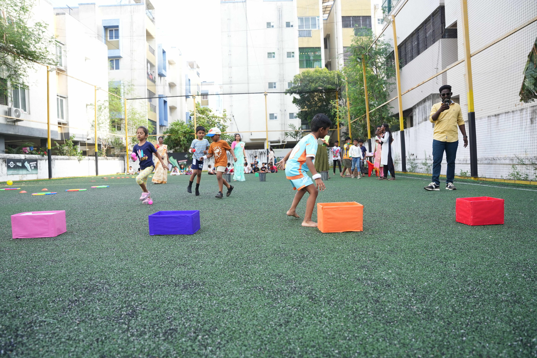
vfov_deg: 53.1
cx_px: 268
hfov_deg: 73.7
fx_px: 358
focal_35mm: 24
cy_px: 179
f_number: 4
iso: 640
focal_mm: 24
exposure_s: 1/400
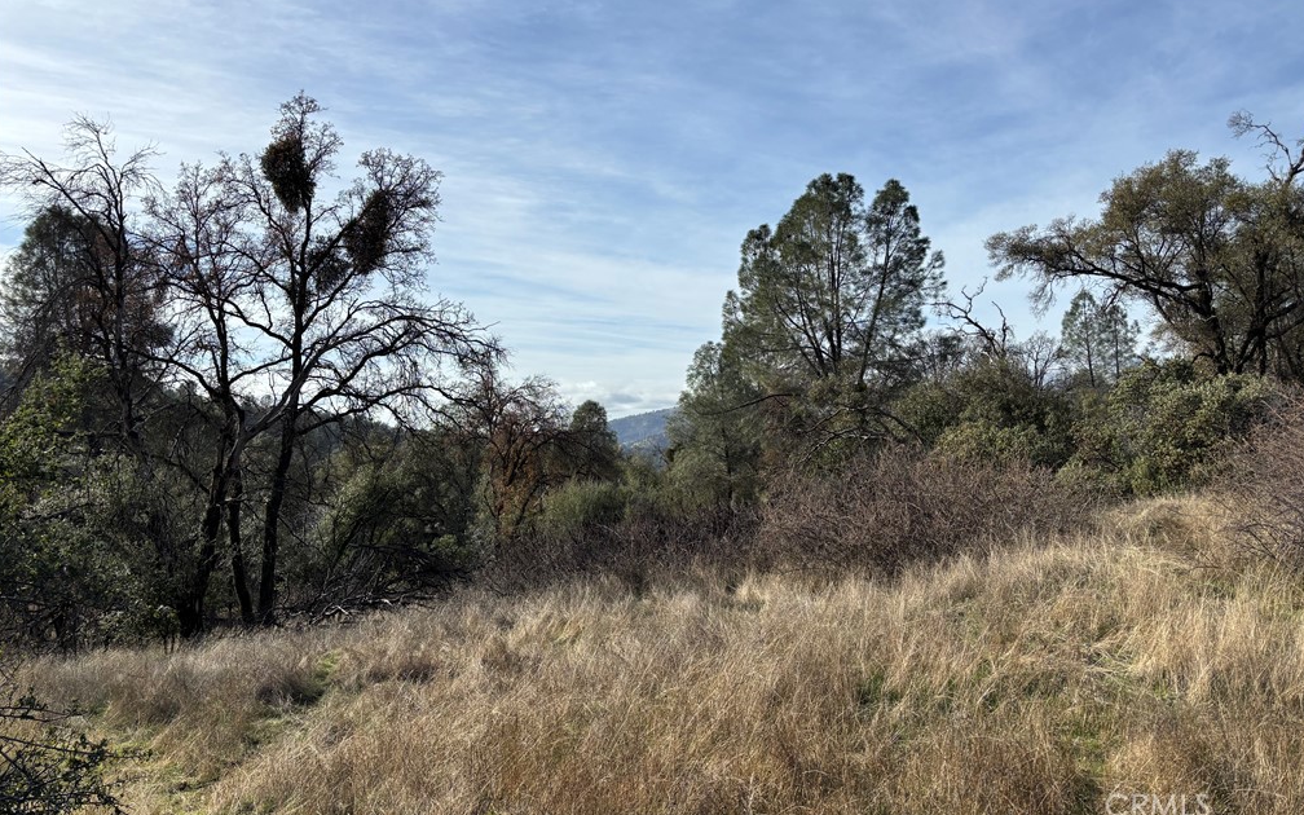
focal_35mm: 28
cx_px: 656
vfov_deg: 44.3
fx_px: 995
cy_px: 327
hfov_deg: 66.5
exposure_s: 1/5618
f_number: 1.6
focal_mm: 5.96
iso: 50
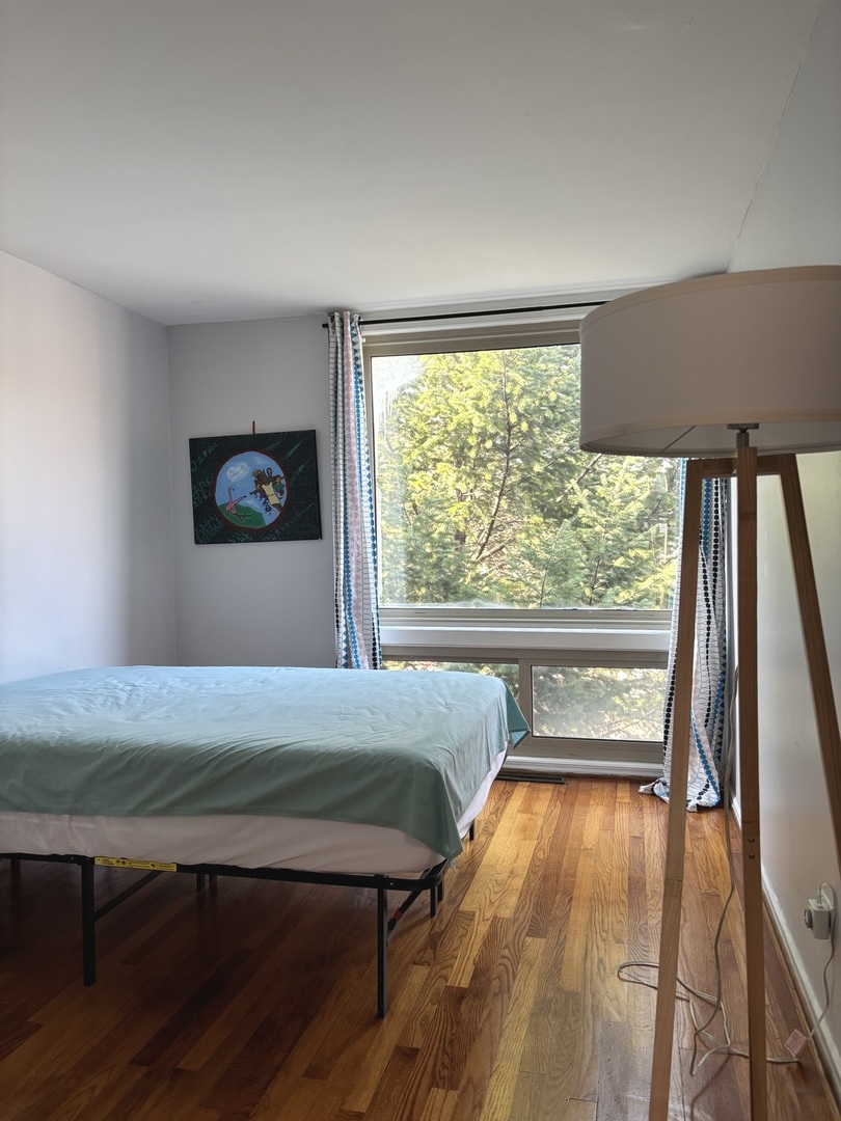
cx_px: 420
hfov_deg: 53.1
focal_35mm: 26
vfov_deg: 67.3
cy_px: 560
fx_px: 842
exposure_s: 1/97
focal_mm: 5.96
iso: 125
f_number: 1.6
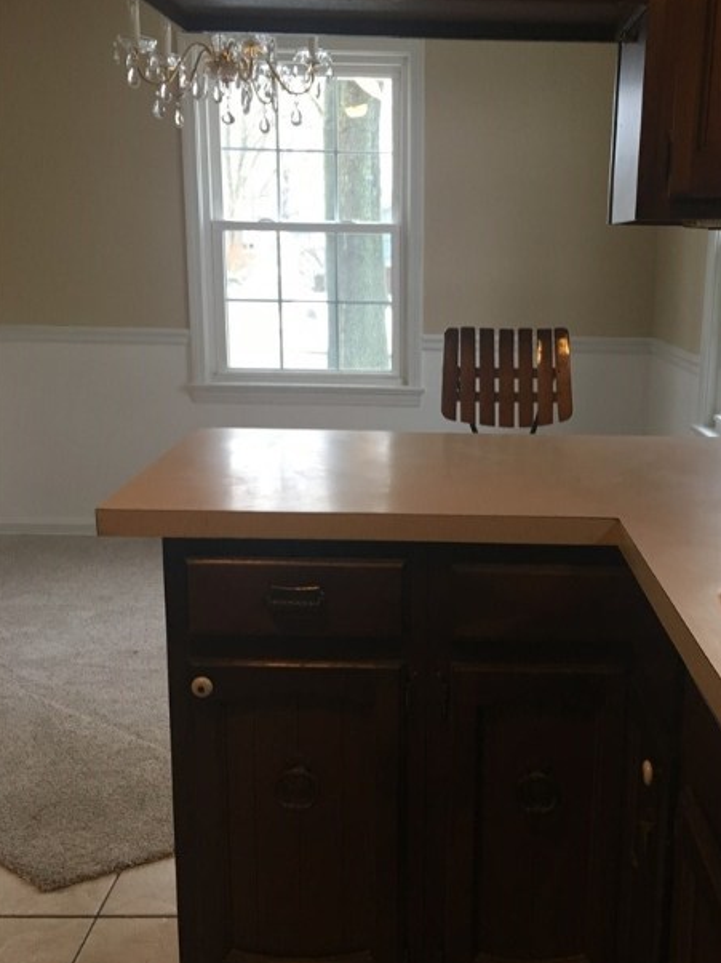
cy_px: 475
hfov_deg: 38.4
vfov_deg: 50.2
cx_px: 452
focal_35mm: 37
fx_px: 1028
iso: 100
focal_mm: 4.15
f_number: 2.2
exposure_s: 1/30
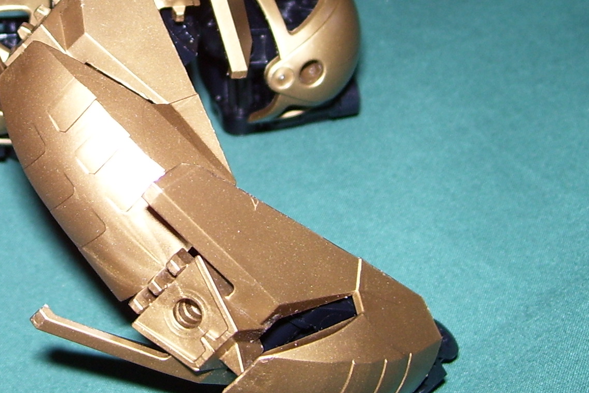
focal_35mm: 76
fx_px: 1244
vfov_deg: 17.8
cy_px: 67
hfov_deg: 26.0
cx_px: 91
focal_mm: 6
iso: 80
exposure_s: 1/60
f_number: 2.7
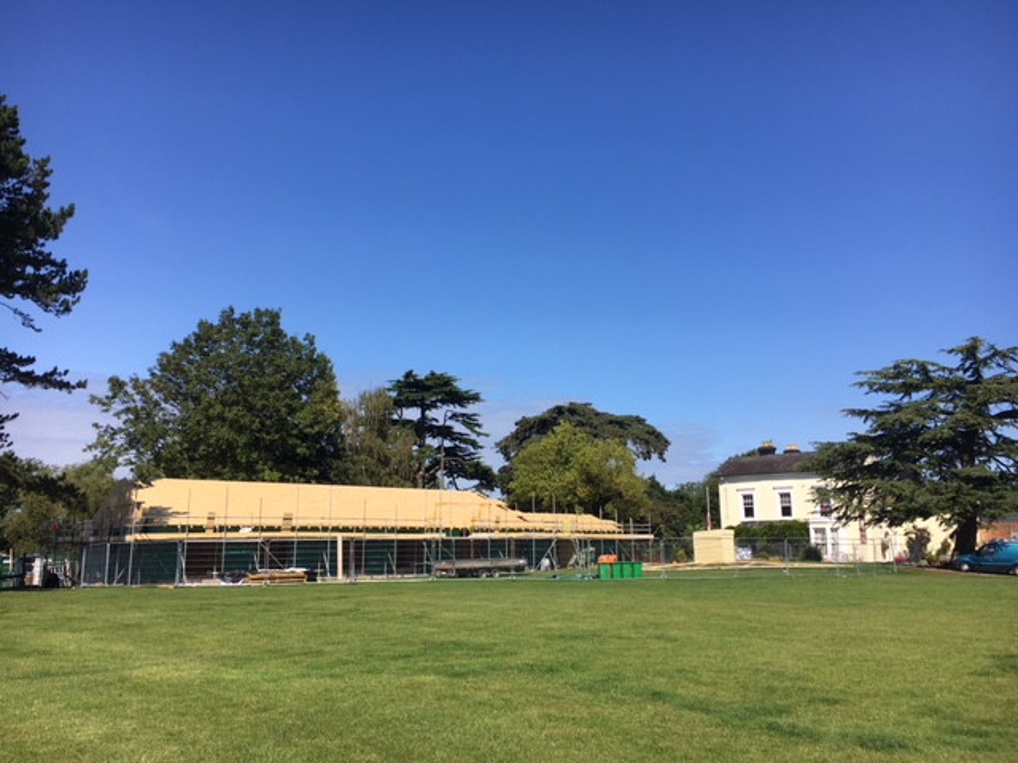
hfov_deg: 61.7
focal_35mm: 29
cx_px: 509
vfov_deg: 48.2
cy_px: 382
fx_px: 853
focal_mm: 4.15
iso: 25
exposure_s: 1/1832
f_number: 2.2
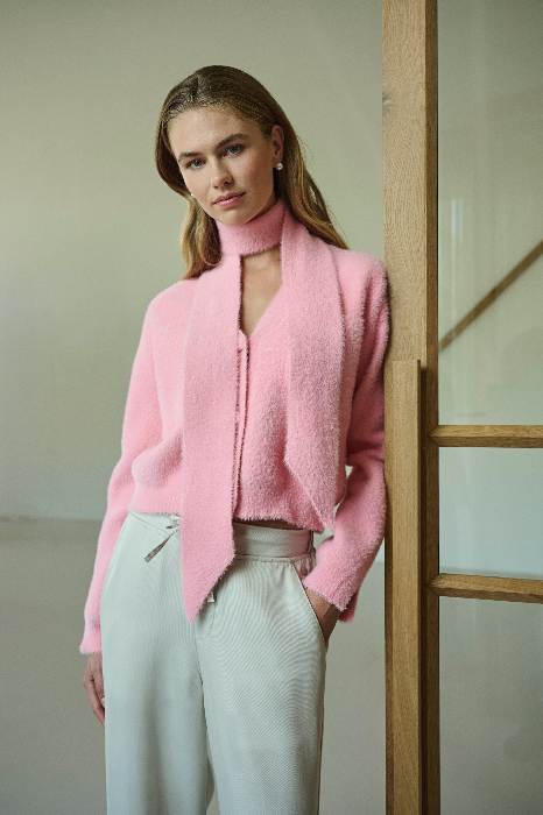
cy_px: 408
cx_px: 272
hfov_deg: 38.3
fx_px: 781
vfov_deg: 55.1
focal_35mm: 34
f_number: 4
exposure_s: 1/200
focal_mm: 34.5
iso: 500
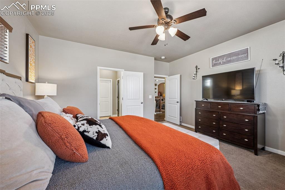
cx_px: 142
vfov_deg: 81.2
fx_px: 111
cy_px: 95
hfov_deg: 104.3
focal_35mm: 14
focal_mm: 14
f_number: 11
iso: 100
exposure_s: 1.6
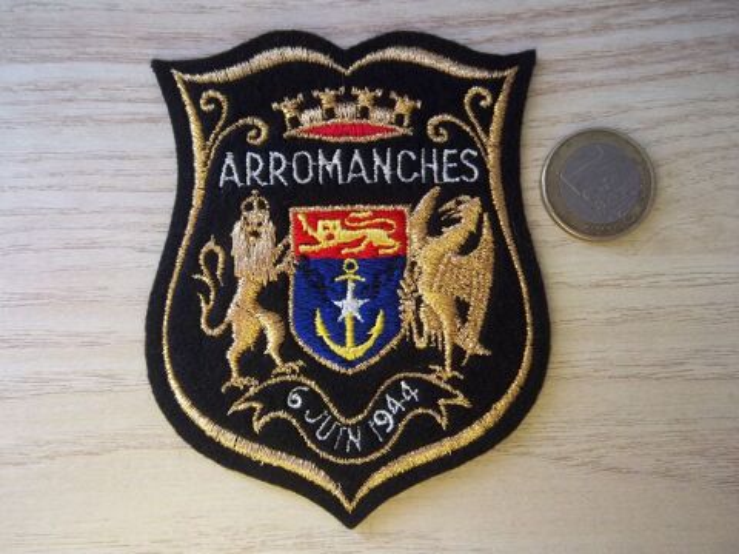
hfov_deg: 63.4
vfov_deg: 49.7
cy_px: 277
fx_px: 598
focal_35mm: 28
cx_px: 370
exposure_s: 1/30
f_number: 3.5
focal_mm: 5.05
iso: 119
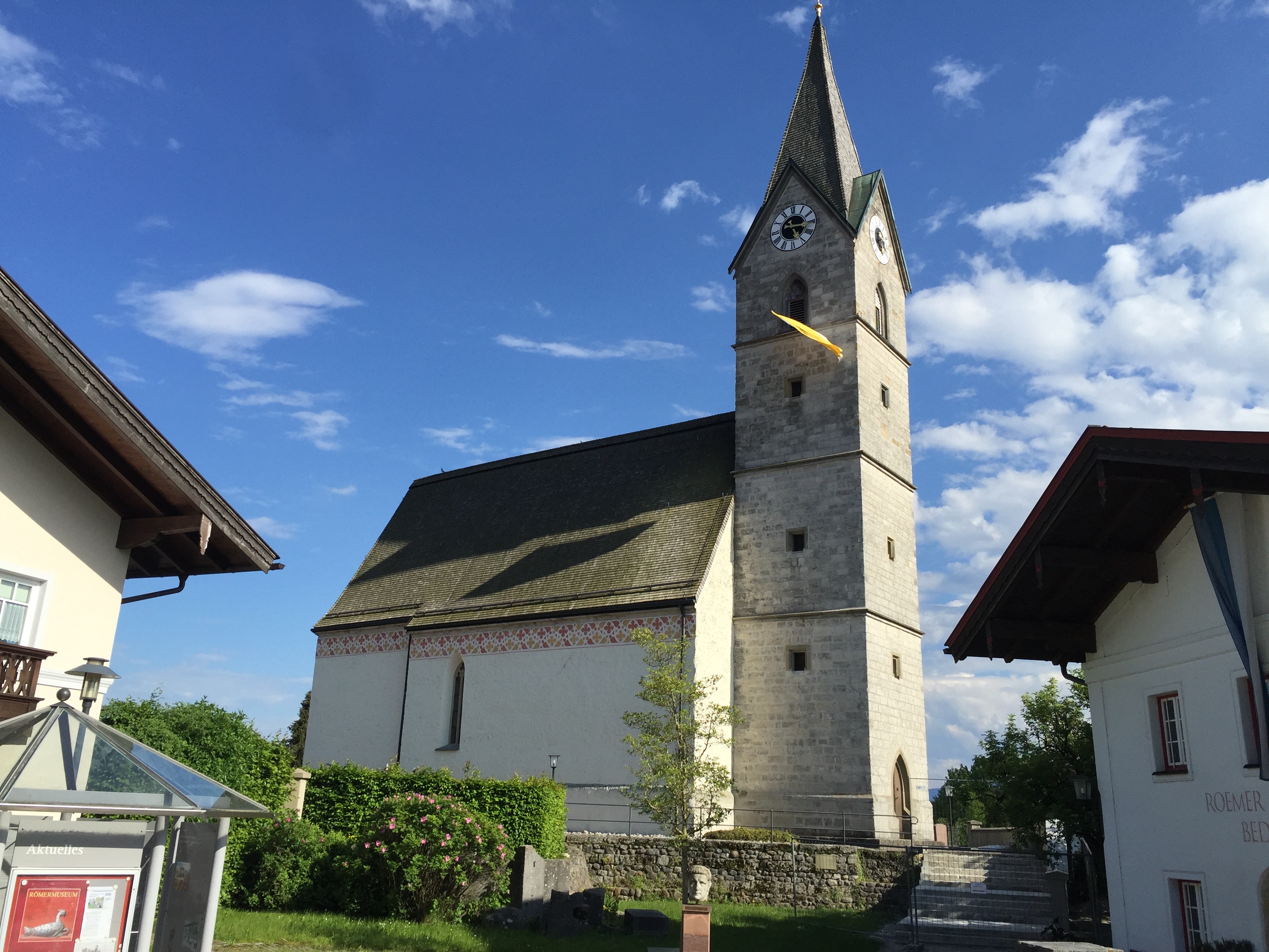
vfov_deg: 48.2
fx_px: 1063
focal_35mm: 29
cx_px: 634
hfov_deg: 61.7
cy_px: 476
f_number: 2.2
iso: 32
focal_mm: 4.15
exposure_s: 1/2326
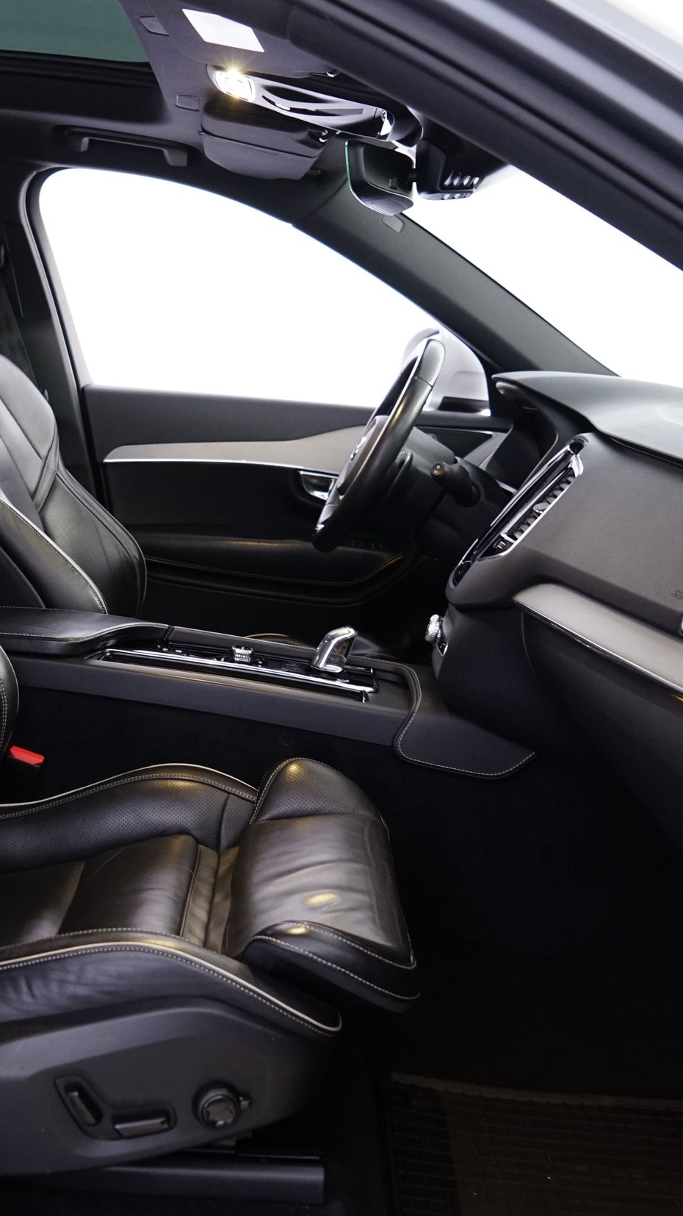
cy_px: 608
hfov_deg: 30.4
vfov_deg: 52.8
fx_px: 1224
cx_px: 133
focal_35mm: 38
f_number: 4.5
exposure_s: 1/10
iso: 1600
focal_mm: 24
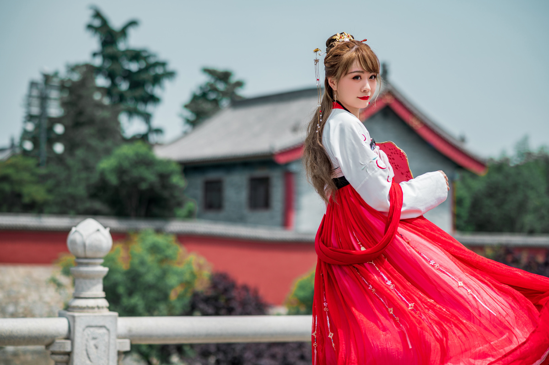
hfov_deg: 23.9
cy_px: 182
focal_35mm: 85
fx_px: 1295
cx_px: 274
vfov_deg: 16.0
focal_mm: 85
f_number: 2.8
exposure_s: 1/2000
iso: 100
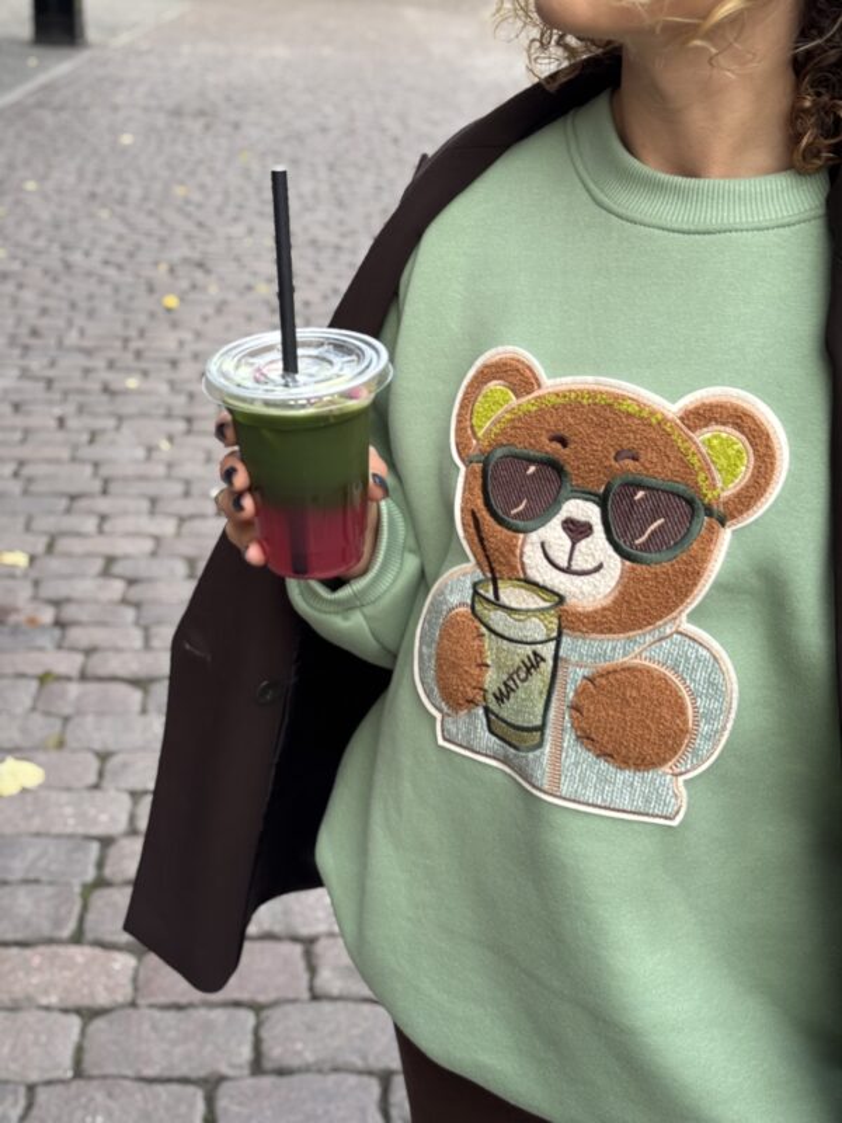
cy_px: 562
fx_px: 1557
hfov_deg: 30.3
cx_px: 421
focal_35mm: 48
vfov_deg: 39.7
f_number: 1.78
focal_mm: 6.76
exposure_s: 1/593
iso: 64
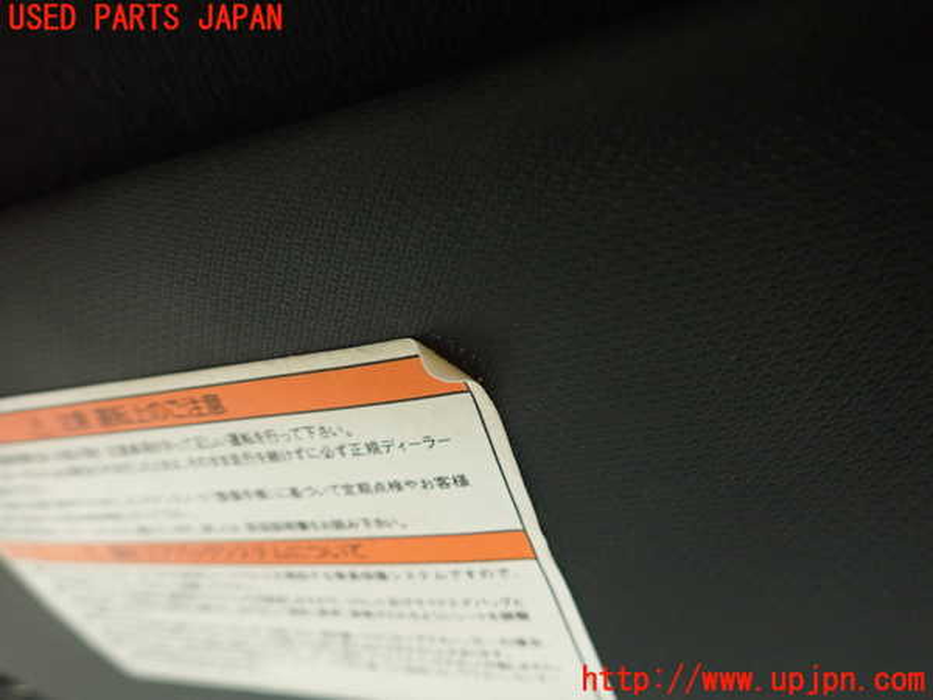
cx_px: 466
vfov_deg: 54.9
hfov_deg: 69.4
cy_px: 350
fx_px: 674
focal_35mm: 25
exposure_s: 1/30
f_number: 2
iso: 400
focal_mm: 4.5
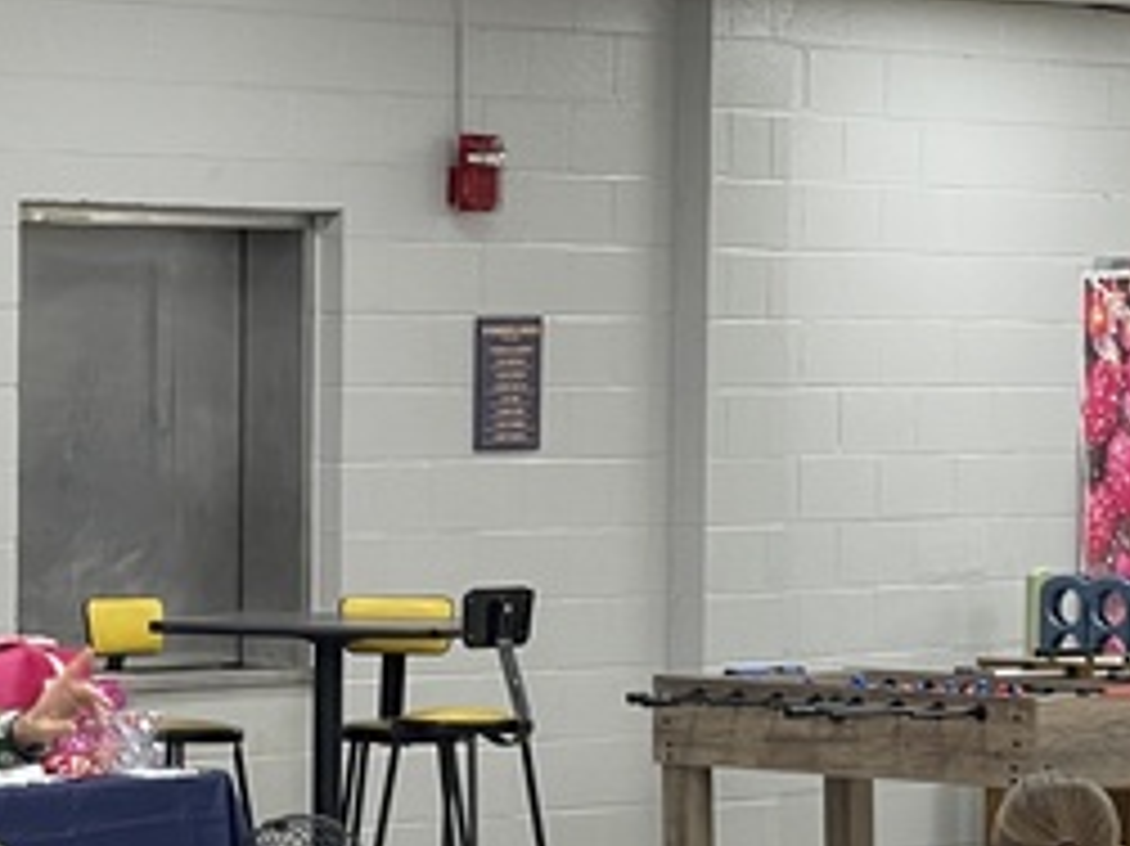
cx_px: -9
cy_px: 760
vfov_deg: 7.3
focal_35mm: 204
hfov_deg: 9.6
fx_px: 6656
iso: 125
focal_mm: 7.5
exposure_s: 1/60
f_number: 2.2
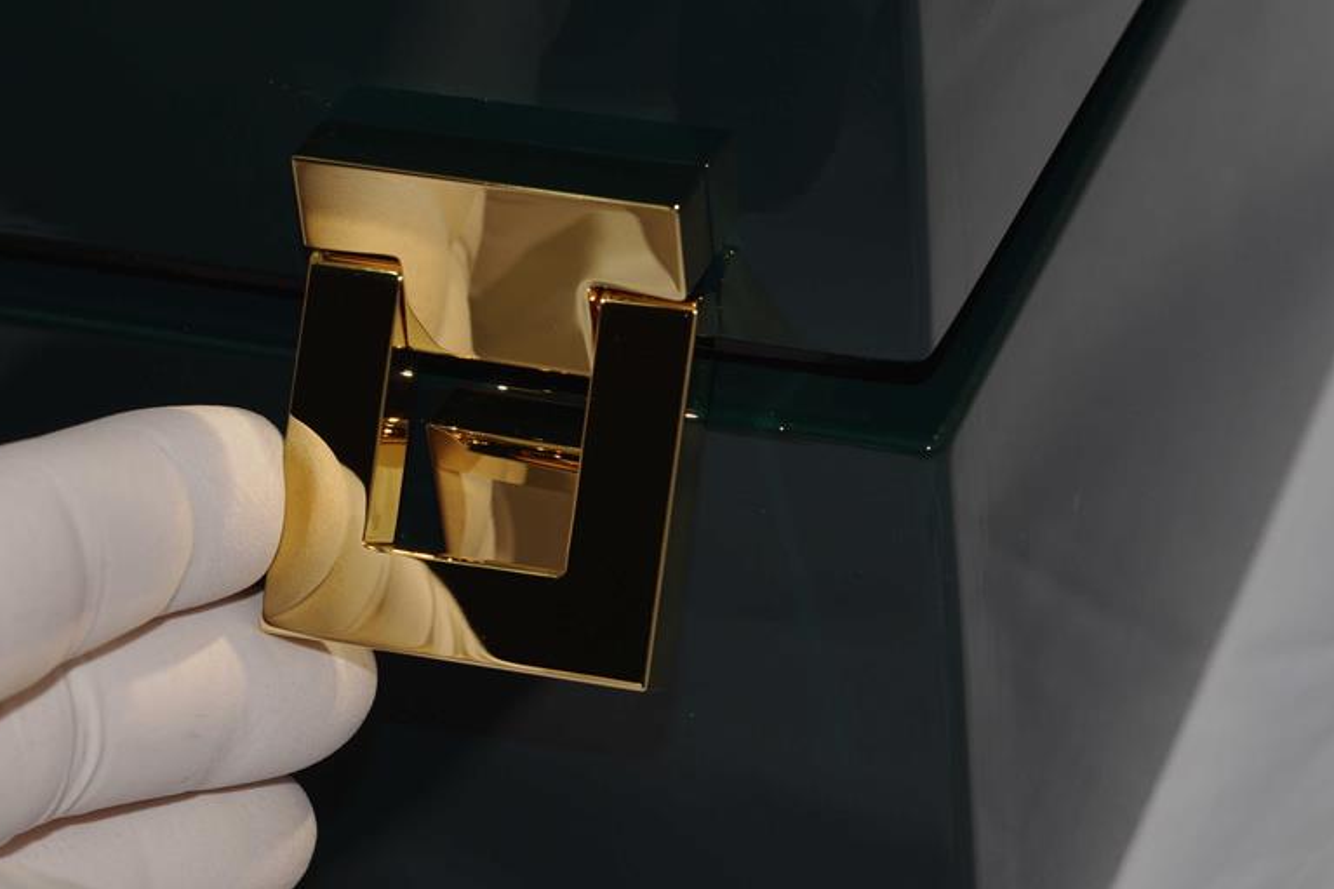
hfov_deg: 20.4
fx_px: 3705
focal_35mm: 100
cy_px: 341
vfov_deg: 13.7
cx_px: 557
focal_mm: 50
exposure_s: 1/30
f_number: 8
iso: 200
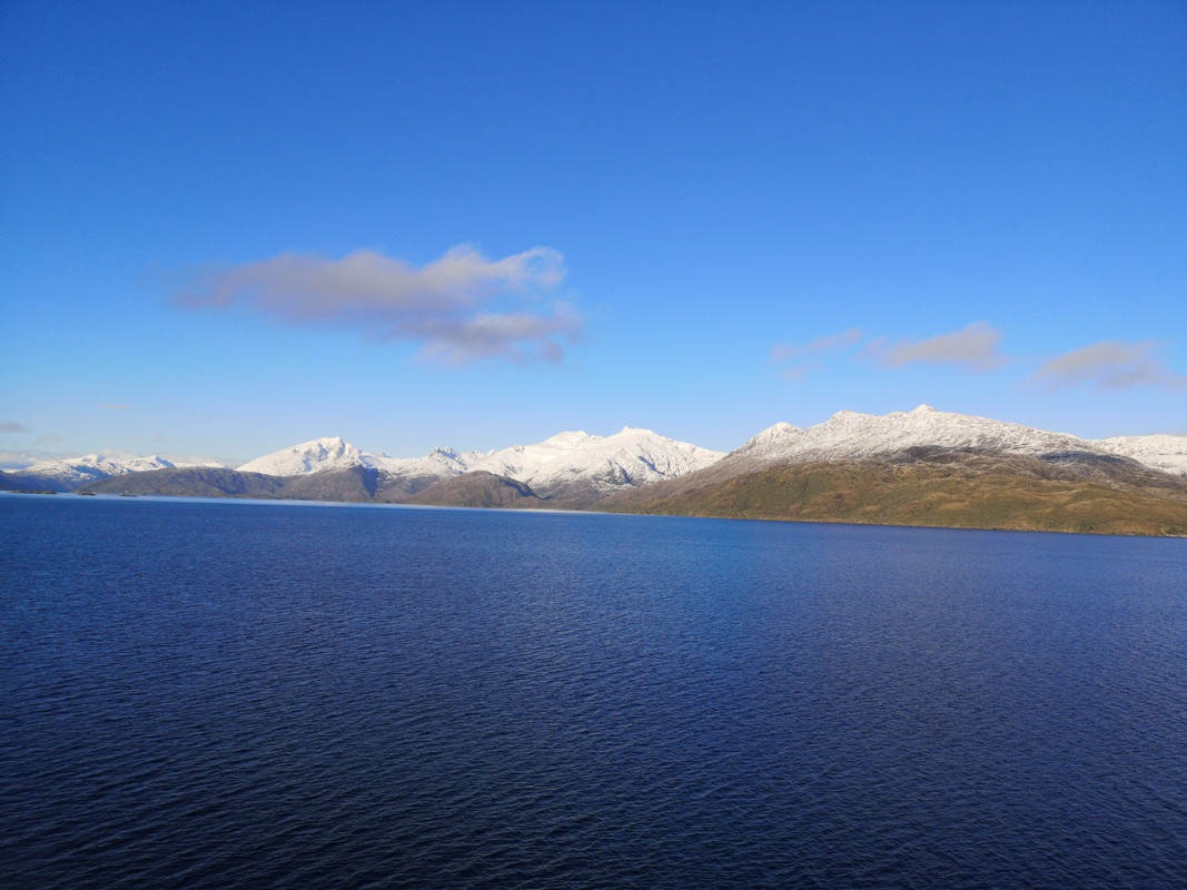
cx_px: 594
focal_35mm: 27
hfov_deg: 65.3
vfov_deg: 51.3
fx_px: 926
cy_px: 445
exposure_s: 1/2222
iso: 50
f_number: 1.8
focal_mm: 5.58
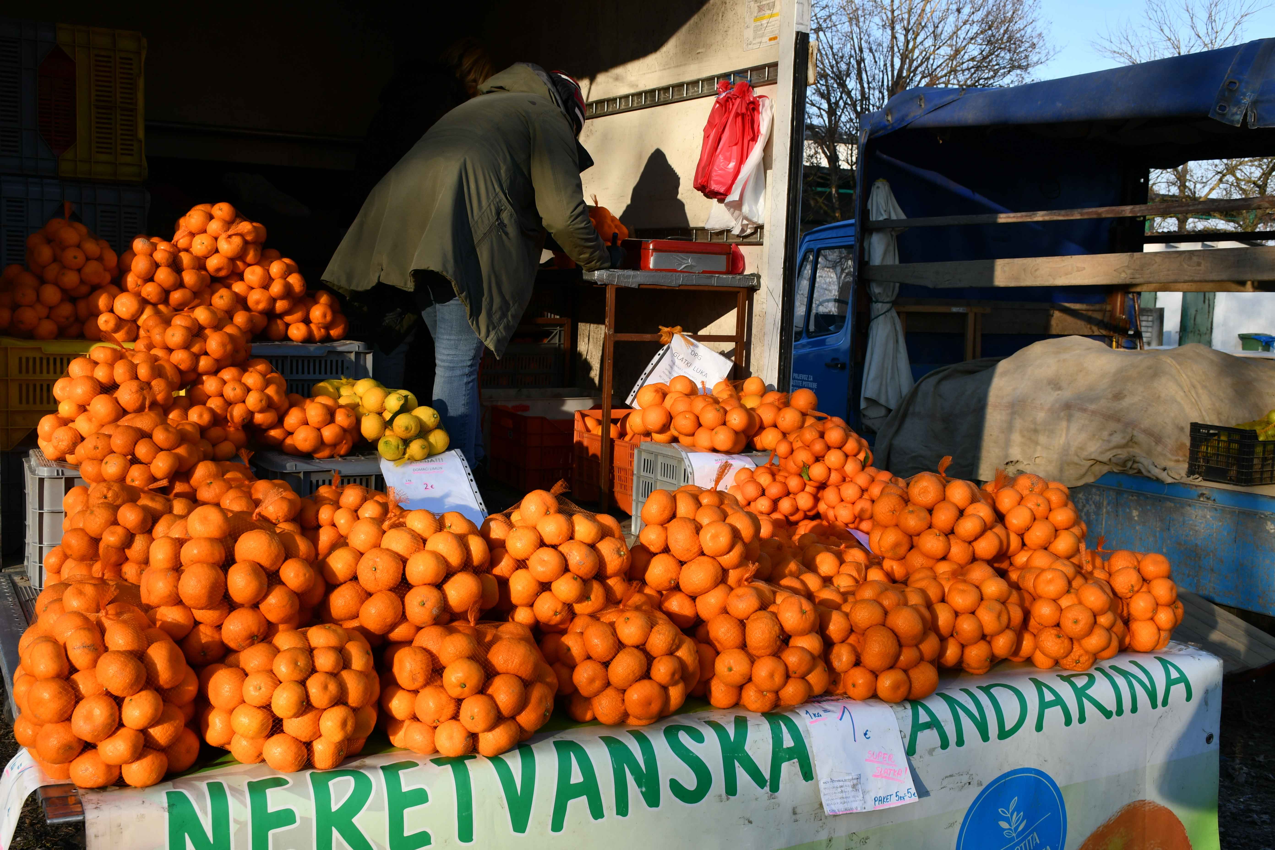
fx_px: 1275
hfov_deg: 53.1
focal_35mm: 36
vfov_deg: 36.9
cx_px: 638
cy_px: 425
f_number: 8
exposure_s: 1/250
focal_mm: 24
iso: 180
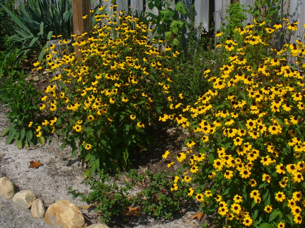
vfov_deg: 26.0
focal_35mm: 56
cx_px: 202
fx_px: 493
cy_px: 93
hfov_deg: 34.1
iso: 80
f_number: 5.6
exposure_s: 1/640
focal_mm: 6.1
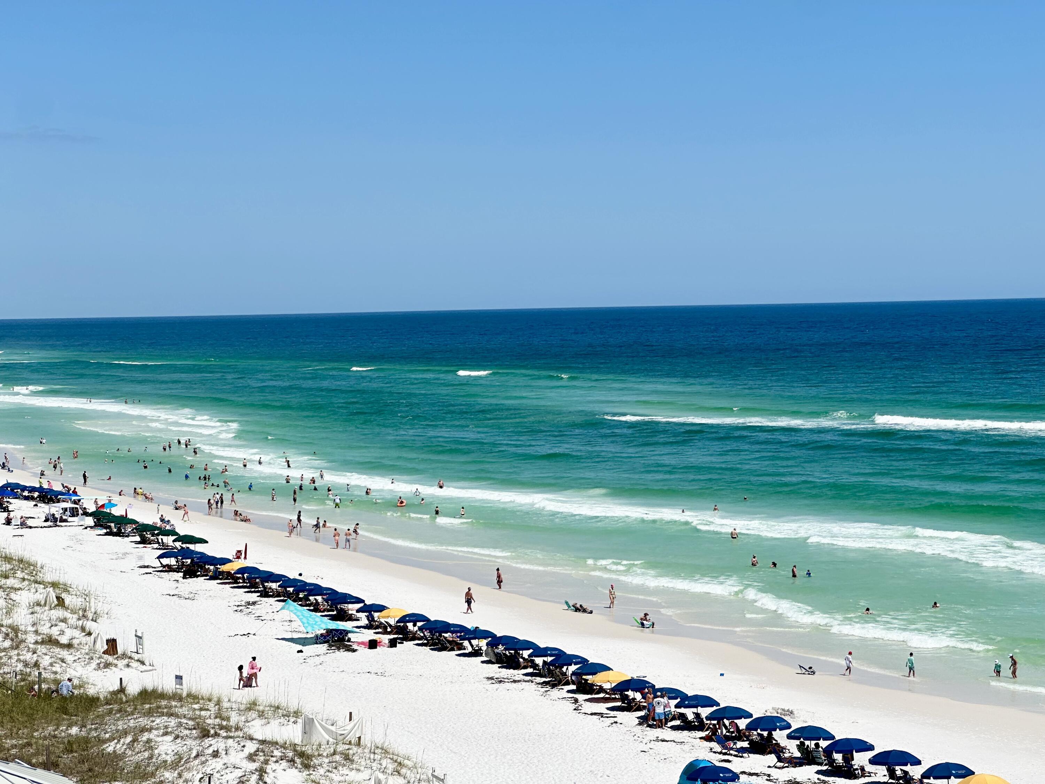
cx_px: 522
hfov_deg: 25.3
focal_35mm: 77
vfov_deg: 19.1
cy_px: 392
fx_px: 2325
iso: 32
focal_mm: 9
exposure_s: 1/1980
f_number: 2.8
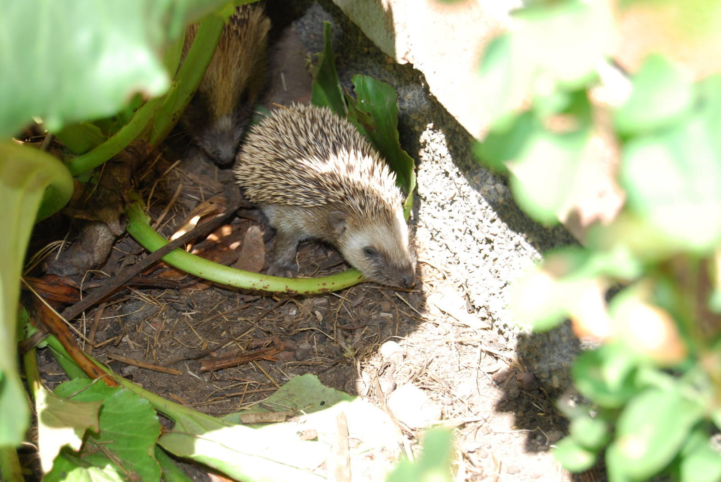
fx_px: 1654
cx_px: 360
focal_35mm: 82
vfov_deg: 16.6
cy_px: 241
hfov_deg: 24.6
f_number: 5.6
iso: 200
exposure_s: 1/125
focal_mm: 55
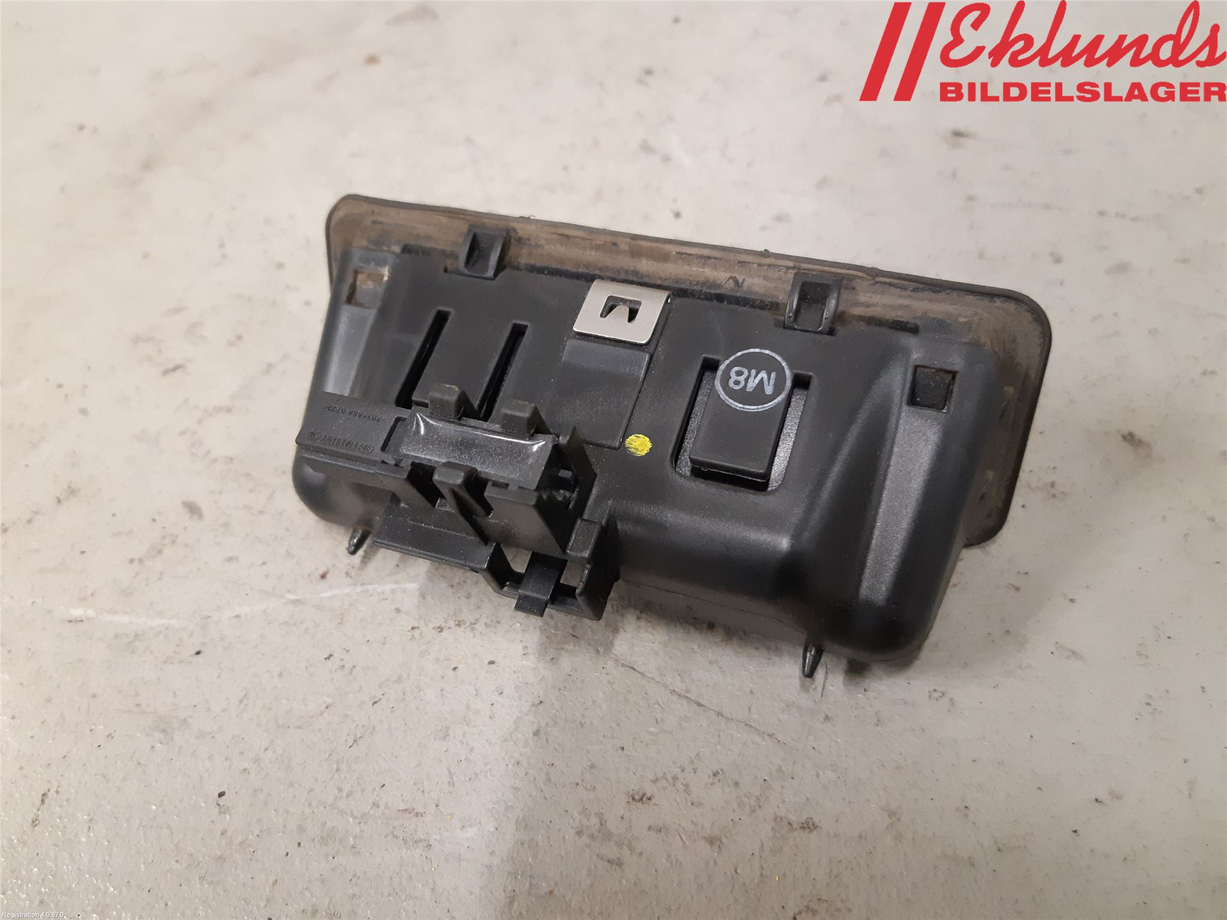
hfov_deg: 67.3
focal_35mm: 26
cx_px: 614
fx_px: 922
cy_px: 460
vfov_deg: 53.1
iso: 320
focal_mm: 3.93
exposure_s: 1/50
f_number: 1.7
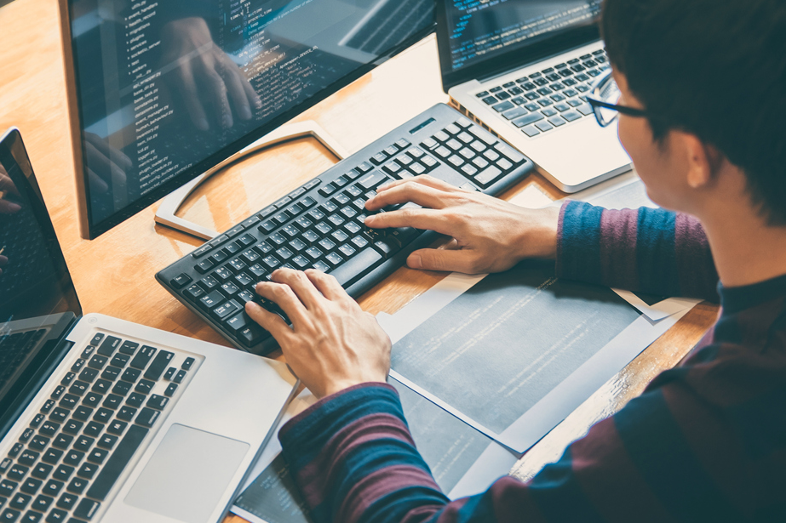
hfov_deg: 28.0
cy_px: 169
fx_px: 1572
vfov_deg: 18.9
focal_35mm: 72
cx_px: 339
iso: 250
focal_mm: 35
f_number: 2
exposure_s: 1/80
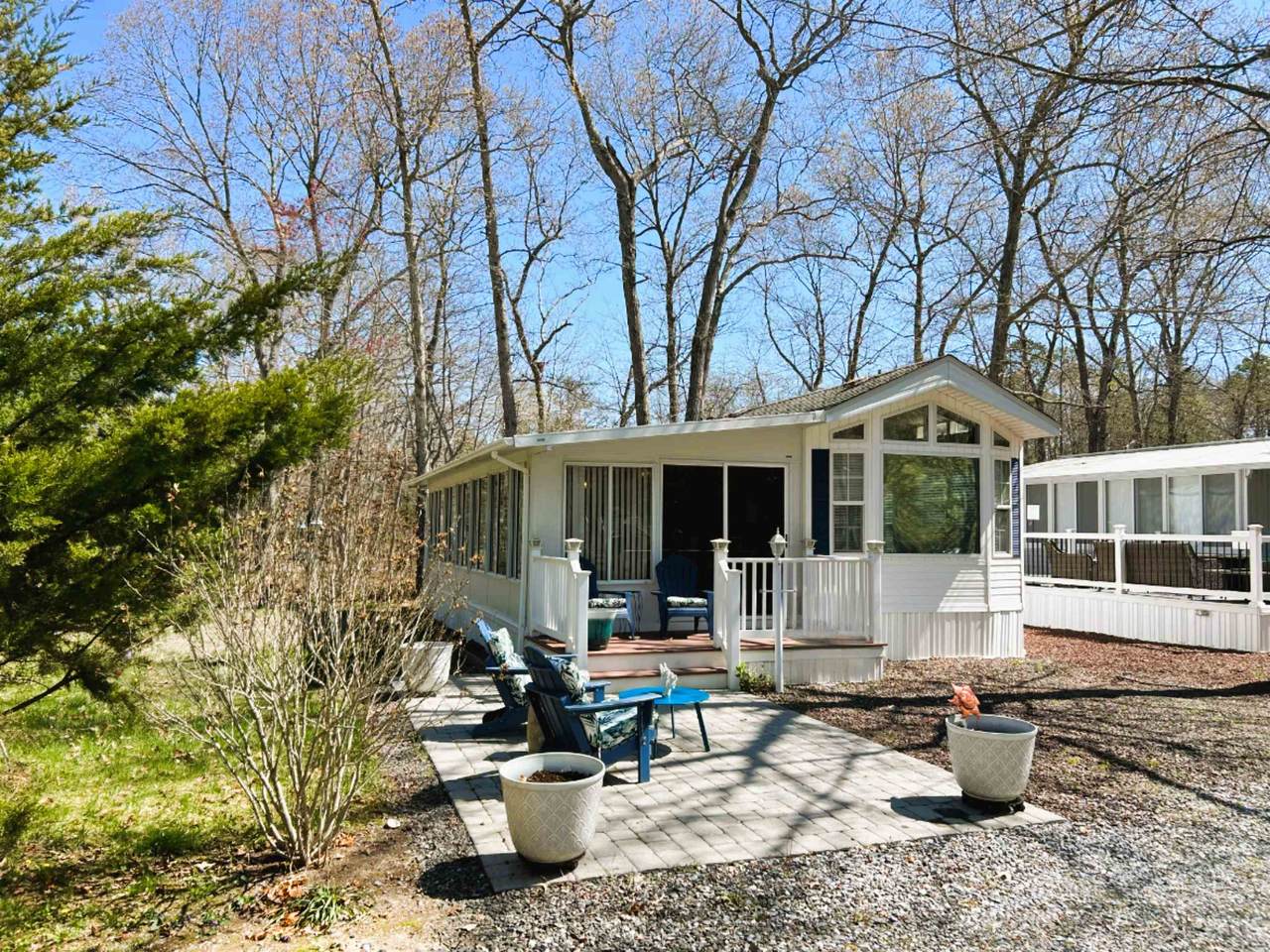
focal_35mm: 26
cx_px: 635
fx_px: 954
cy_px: 476
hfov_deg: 67.3
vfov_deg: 53.1
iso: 50
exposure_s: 1/2519
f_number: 1.5
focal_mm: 5.7
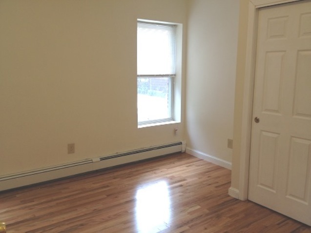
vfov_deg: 40.7
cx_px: 156
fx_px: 315
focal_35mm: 35
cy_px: 116
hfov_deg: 52.6
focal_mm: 4.28
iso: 64
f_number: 2.4
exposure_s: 1/30
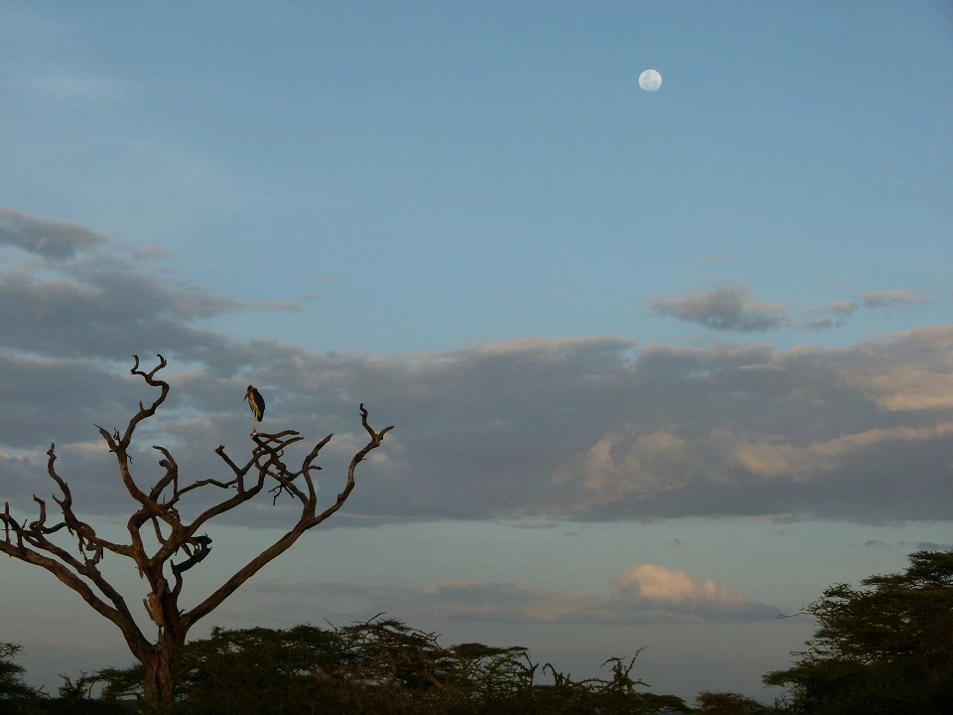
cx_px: 476
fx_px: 2560
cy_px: 358
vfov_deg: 15.9
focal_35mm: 93
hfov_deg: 21.1
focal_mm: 16.8
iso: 100
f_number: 4
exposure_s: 1/500
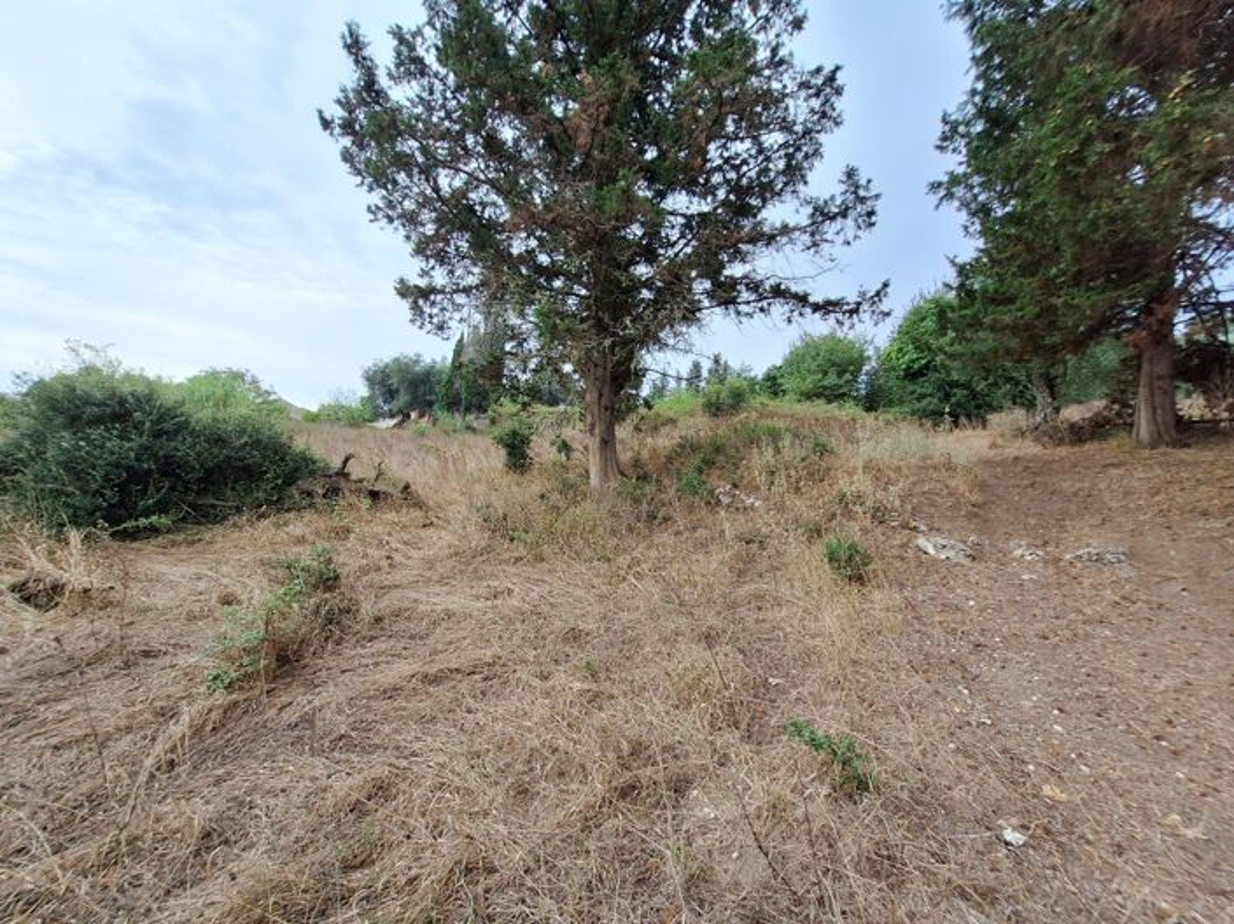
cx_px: 617
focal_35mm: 13
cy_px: 462
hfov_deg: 106.2
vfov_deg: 89.9
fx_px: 463
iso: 40
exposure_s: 1/726
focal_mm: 1.74
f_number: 2.2
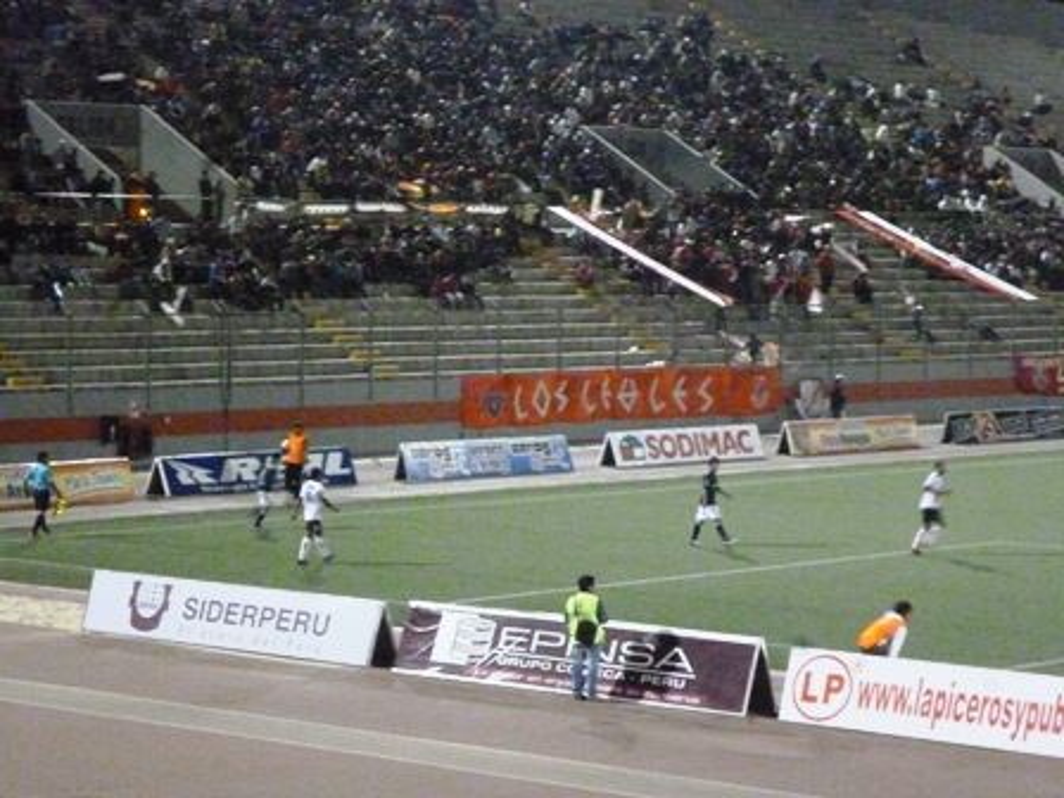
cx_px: 532
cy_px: 399
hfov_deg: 17.6
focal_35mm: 112
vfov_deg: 13.2
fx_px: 3443
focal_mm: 20
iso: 1600
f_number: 6.5
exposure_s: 1/15
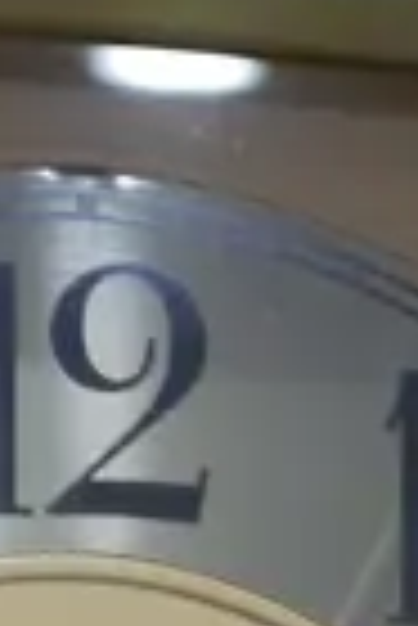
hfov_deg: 3.9
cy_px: 1455
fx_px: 6132
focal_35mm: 353
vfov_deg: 5.6
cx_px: -146
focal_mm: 23
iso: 640
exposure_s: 1/60
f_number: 5.1
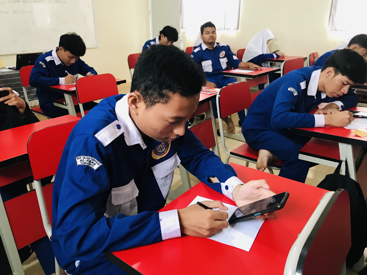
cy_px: 138
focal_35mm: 28
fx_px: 297
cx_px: 184
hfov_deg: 63.4
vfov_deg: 49.7
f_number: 1.8
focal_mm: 3.99
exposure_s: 1/17
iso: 80
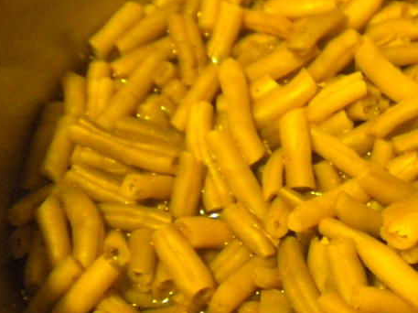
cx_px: 391
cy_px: 151
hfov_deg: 27.0
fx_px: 833
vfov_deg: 21.3
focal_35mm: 69
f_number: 3.1
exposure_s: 1/7.1
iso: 800
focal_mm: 6.3
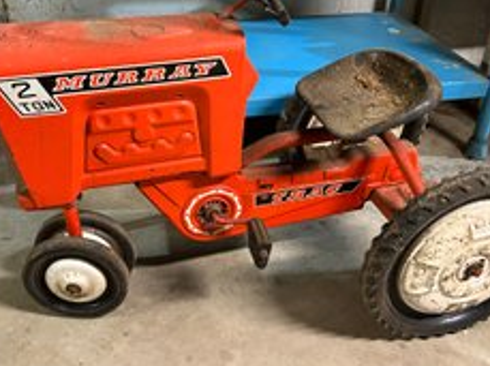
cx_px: 224
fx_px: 551
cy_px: 168
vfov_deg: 36.7
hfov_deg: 47.9
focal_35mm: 39
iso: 500
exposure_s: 1/40
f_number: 1.5
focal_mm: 5.7
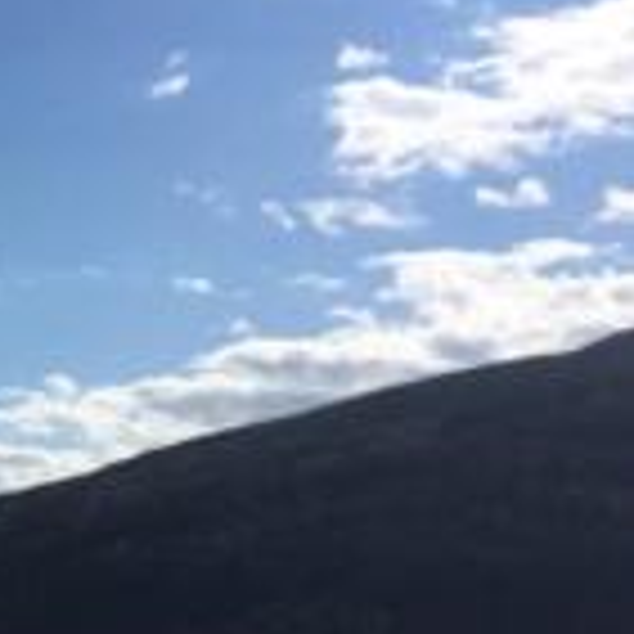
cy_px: 510
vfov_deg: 18.9
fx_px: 1886
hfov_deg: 16.3
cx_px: -486
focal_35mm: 91
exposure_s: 1/4274
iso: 25
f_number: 2.2
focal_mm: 4.15
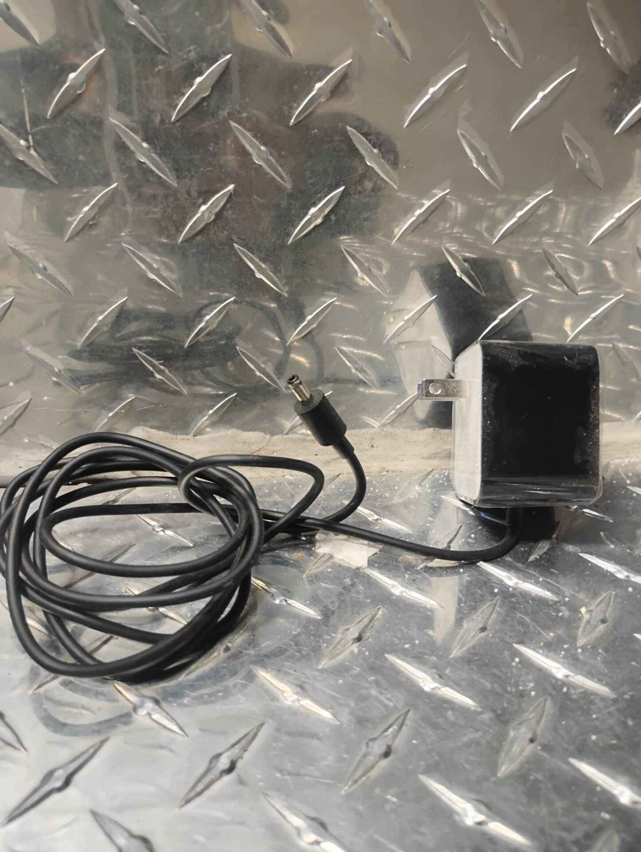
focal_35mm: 28
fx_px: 690
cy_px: 426
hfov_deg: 49.8
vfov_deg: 63.4
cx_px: 320
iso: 1366
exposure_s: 1/60
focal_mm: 4.26
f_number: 1.8
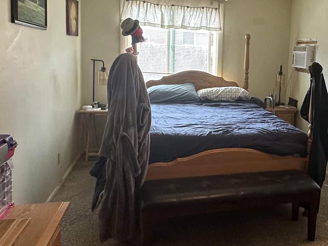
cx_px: 278
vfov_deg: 39.4
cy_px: 93
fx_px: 341
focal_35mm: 36
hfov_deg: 47.5
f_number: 2.2
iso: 200
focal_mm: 2.22
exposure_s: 1/99
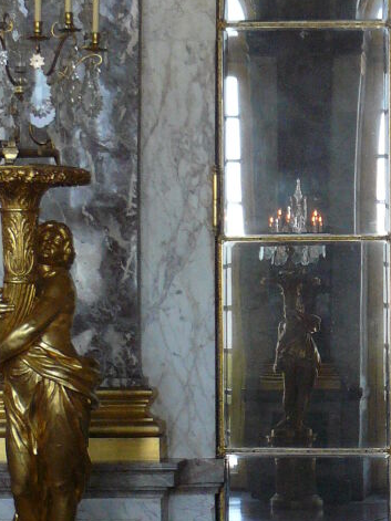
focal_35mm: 110
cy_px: 332
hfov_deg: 13.1
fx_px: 1657
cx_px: 485
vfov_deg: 17.9
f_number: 2.8
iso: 200
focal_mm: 6
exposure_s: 1/100
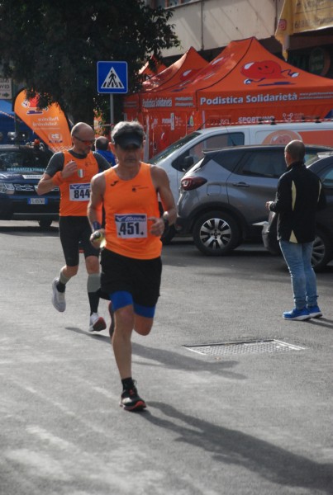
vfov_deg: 13.7
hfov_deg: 9.2
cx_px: 166
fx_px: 2070
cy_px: 248
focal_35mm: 150
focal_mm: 100
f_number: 5.6
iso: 1000
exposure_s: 1/1250
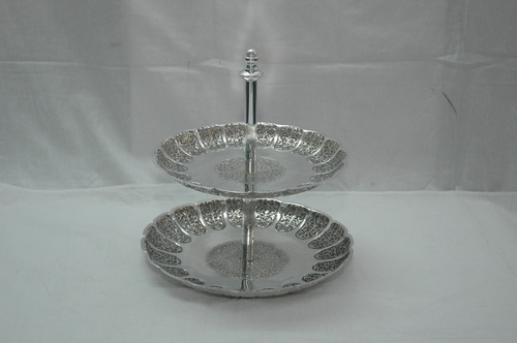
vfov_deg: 22.6
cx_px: 258
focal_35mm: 60
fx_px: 861
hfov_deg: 33.4
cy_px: 172
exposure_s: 1/80
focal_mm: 40
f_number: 4.5
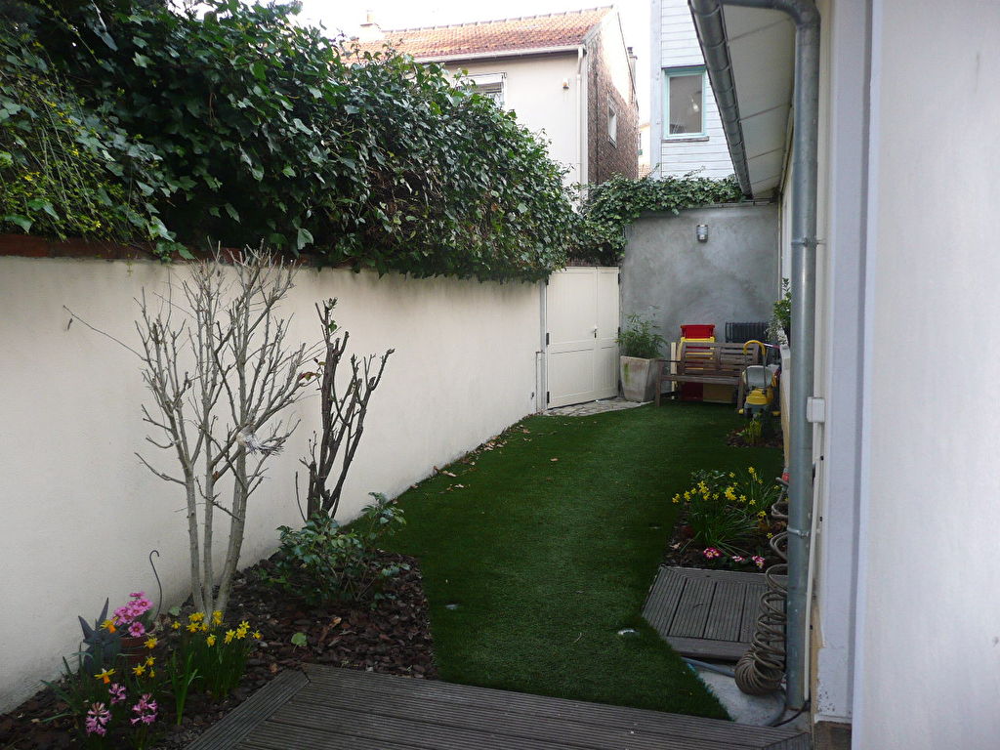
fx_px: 809
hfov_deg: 63.4
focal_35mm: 28
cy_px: 375
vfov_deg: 49.7
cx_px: 500
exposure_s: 1/125
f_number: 3.3
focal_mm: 4.6
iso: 100
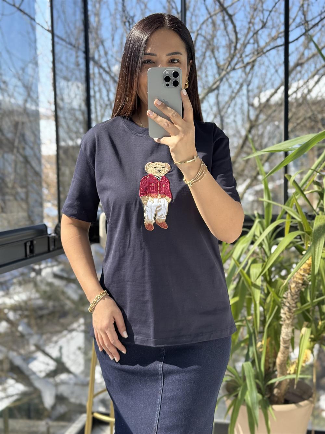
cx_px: 162
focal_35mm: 48
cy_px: 217
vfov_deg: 39.7
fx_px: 601
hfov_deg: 30.3
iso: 64
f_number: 1.78
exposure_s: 1/593
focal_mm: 6.76
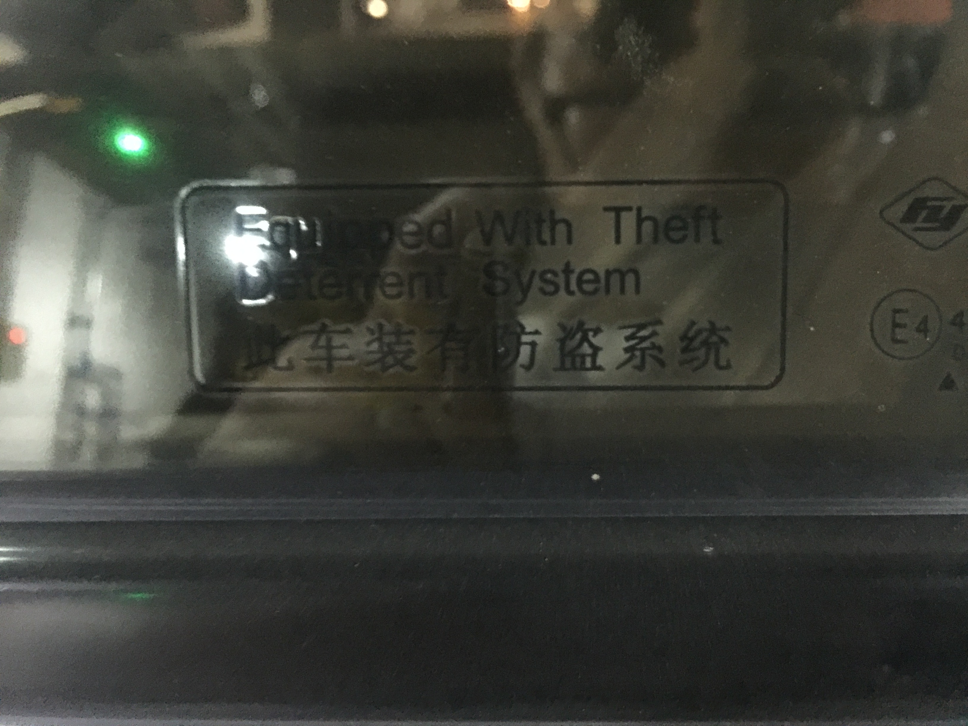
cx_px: 484
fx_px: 811
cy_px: 363
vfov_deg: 48.2
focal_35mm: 29
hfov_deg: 61.7
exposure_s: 1/4
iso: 400
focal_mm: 4.15
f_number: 2.2
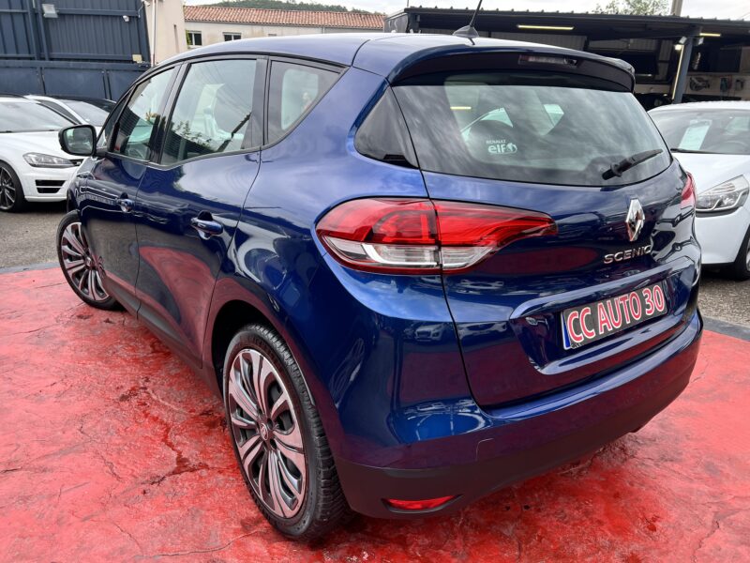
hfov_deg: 67.3
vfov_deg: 53.1
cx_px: 375
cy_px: 282
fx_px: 563
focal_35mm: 26
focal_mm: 5.7
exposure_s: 1/808
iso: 50
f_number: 1.5
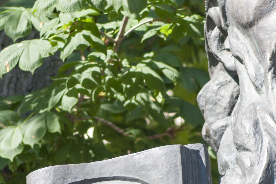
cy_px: 64
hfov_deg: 3.3
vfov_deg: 2.2
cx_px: 302
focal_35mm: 622
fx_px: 4765
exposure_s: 1/320
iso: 200
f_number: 5.6
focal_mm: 210
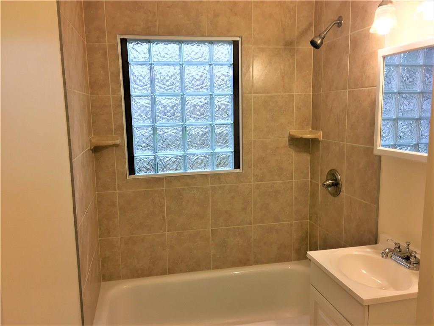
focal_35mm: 29
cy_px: 163
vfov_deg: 48.2
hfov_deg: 61.7
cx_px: 217
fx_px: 364
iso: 32
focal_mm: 4.15
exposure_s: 1/40
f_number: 2.2
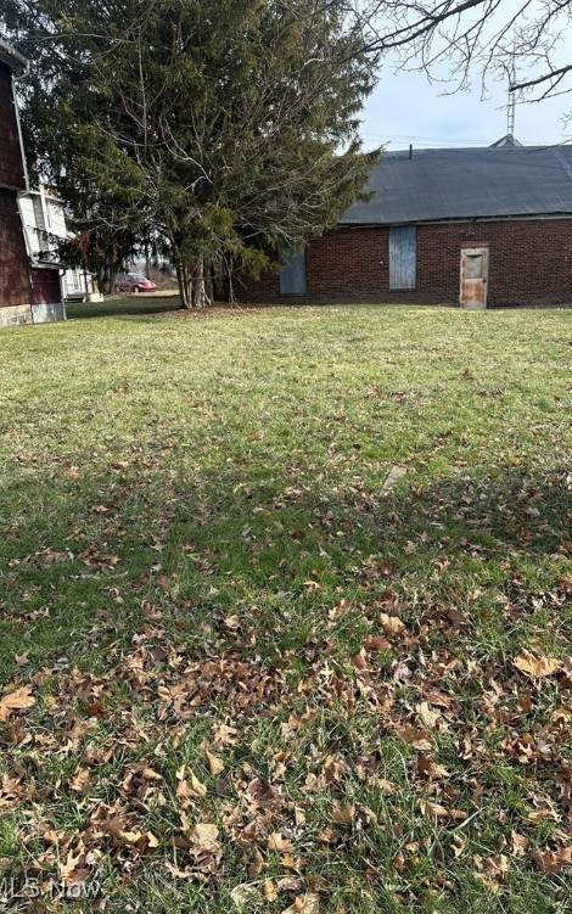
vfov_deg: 70.4
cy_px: 448
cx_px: 331
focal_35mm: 26
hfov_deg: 47.5
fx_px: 648
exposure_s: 1/1119
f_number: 1.78
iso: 80
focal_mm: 6.86
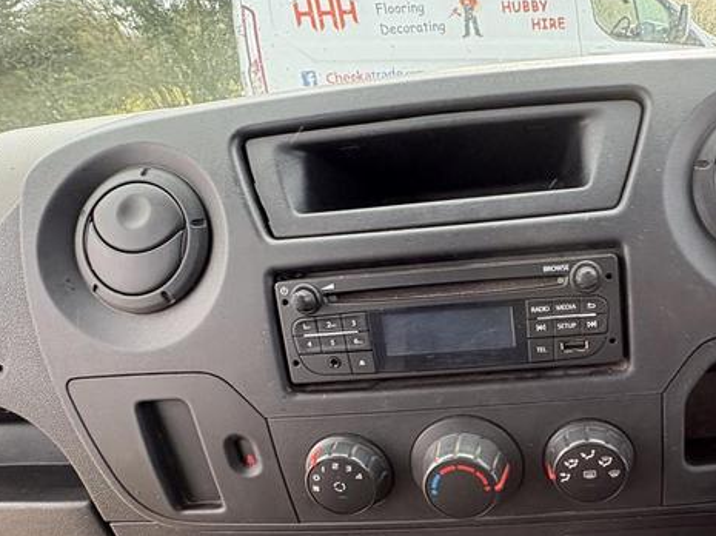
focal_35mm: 27
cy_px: 356
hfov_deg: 61.9
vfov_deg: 50.4
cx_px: 533
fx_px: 558
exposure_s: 1/106
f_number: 2.2
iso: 125
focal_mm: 2.22
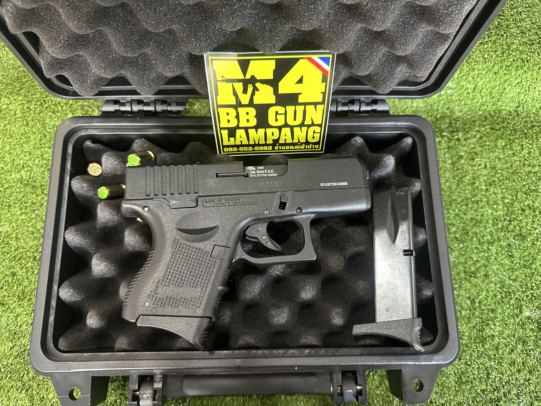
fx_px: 375
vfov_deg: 56.8
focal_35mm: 24
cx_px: 270
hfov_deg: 71.6
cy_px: 203
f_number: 1.78
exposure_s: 1/60
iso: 640
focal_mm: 6.86
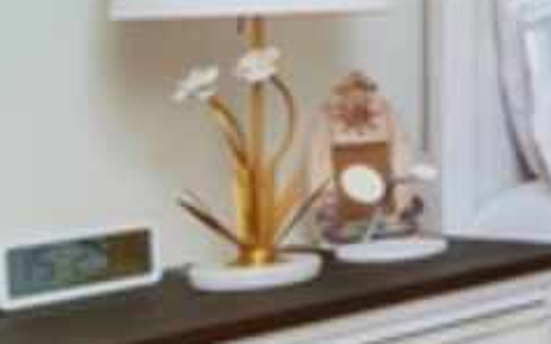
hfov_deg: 13.2
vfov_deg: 14.3
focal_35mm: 91
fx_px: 1362
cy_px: 44
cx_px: 1465
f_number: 11
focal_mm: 11
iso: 1000
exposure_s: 1/200
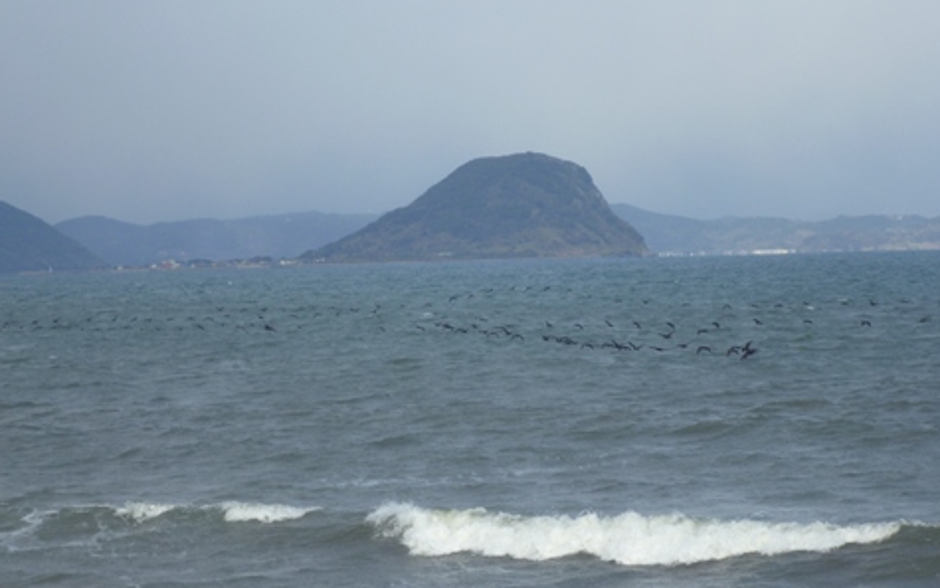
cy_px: 244
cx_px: 471
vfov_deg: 10.9
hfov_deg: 17.4
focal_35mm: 120
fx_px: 3075
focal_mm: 20
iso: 100
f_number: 6.5
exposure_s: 1/200
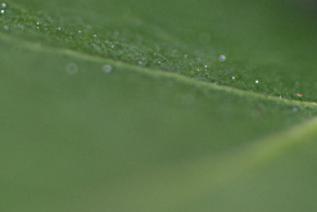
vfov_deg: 2.7
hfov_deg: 4.0
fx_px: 4493
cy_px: -220
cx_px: 160
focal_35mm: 510
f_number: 4
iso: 220
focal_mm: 105
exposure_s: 1/250
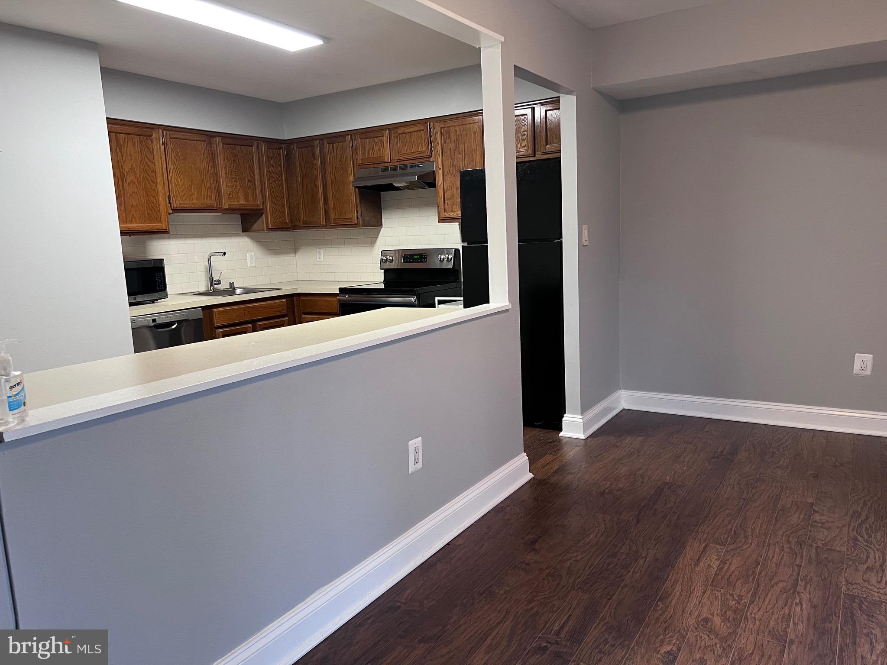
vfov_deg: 53.1
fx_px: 666
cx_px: 444
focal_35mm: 26
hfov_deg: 67.3
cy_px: 332
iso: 160
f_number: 1.5
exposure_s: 1/60
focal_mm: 5.7
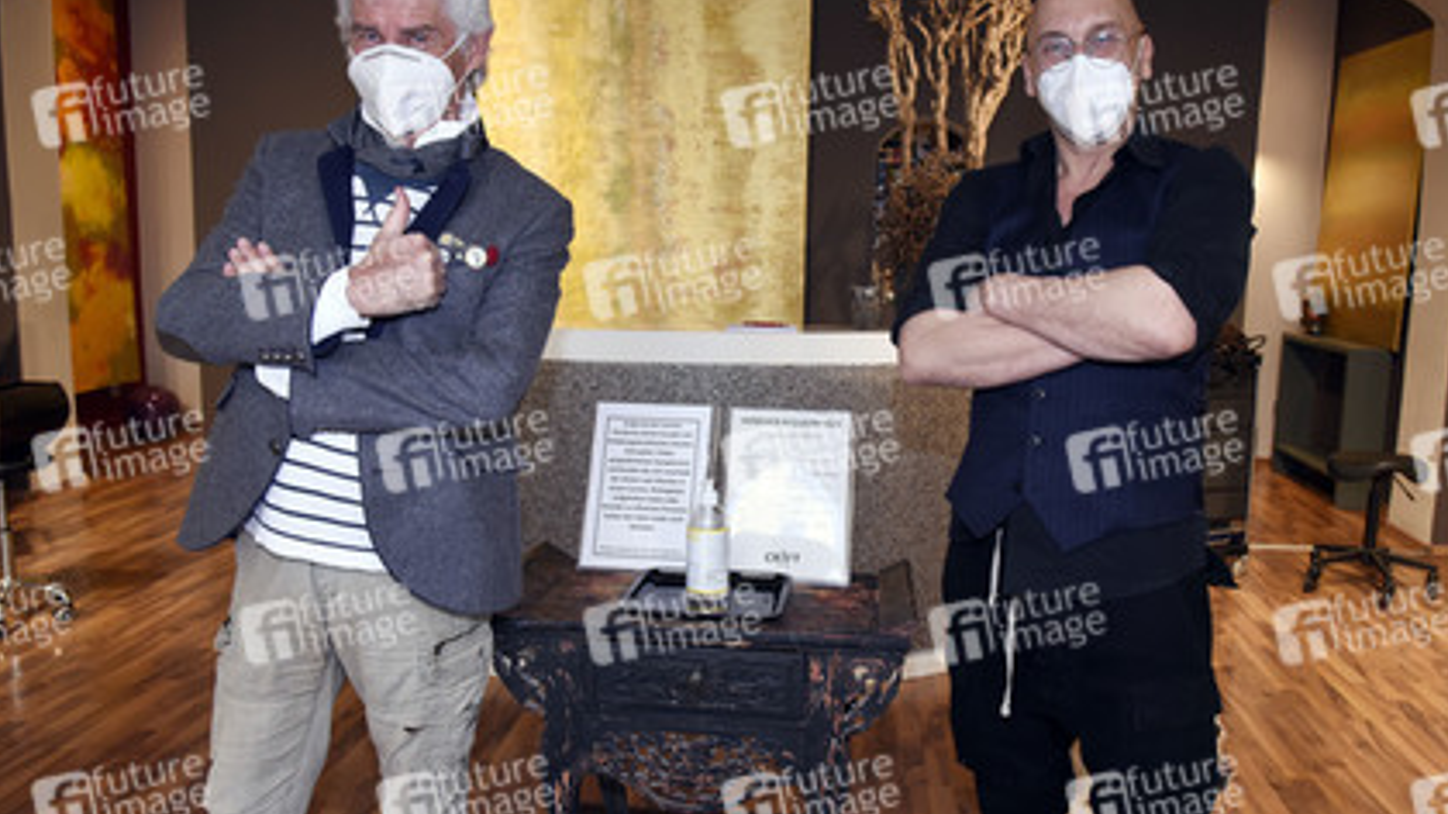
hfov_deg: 69.9
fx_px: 1036
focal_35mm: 27
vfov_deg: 42.8
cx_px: 719
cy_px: 366
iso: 2000
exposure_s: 1/80
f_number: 6.3
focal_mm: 24
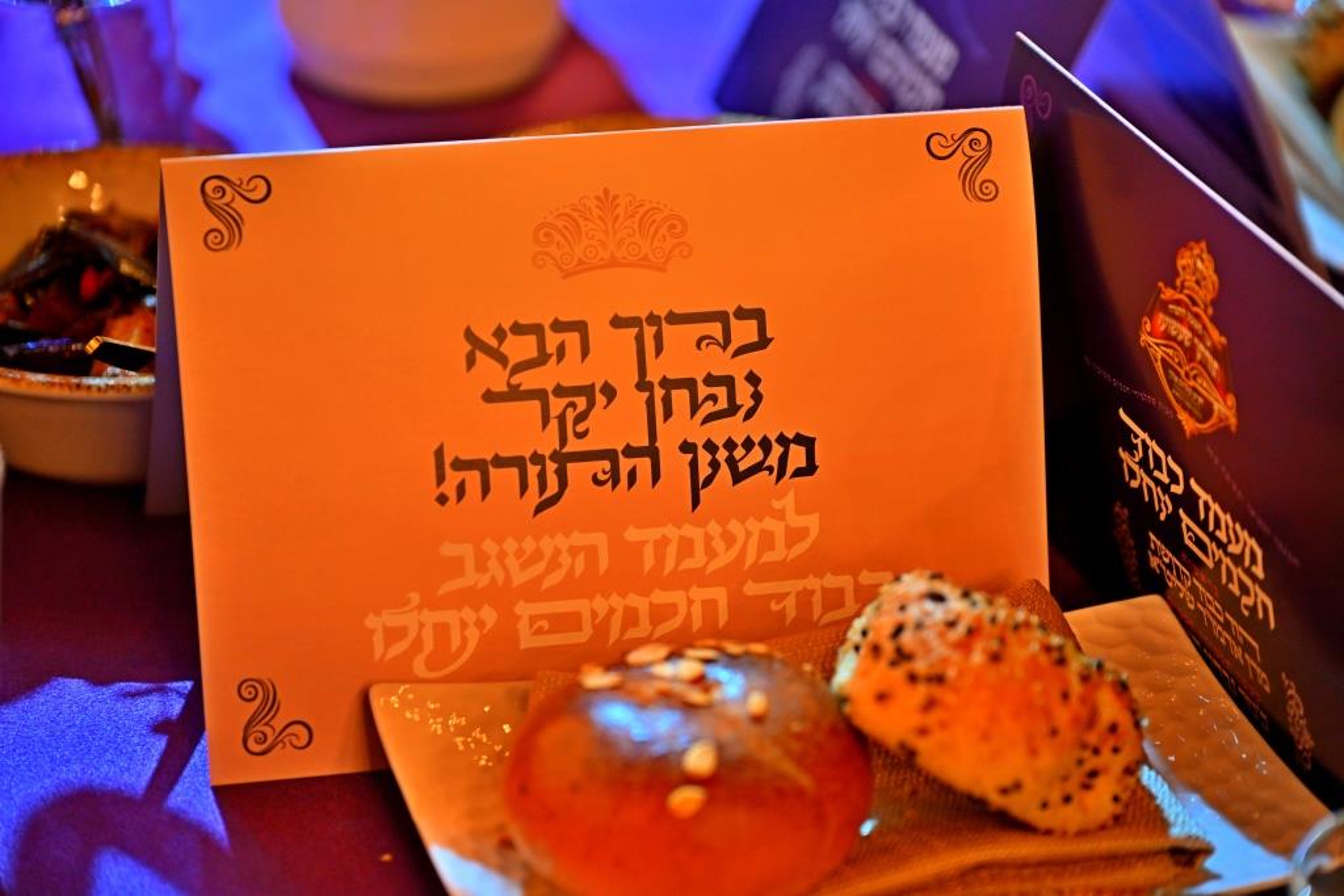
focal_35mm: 105
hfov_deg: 19.5
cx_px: 672
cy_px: 448
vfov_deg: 13.0
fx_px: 3920
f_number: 4
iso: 800
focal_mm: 105
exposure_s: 1/125
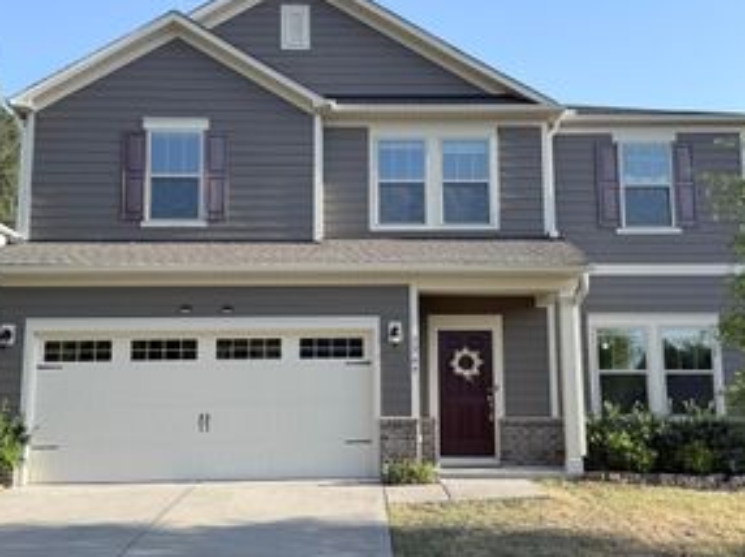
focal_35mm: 42
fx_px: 903
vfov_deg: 34.3
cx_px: 386
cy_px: 275
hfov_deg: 44.8
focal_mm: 6.76
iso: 80
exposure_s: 1/2000
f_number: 1.78
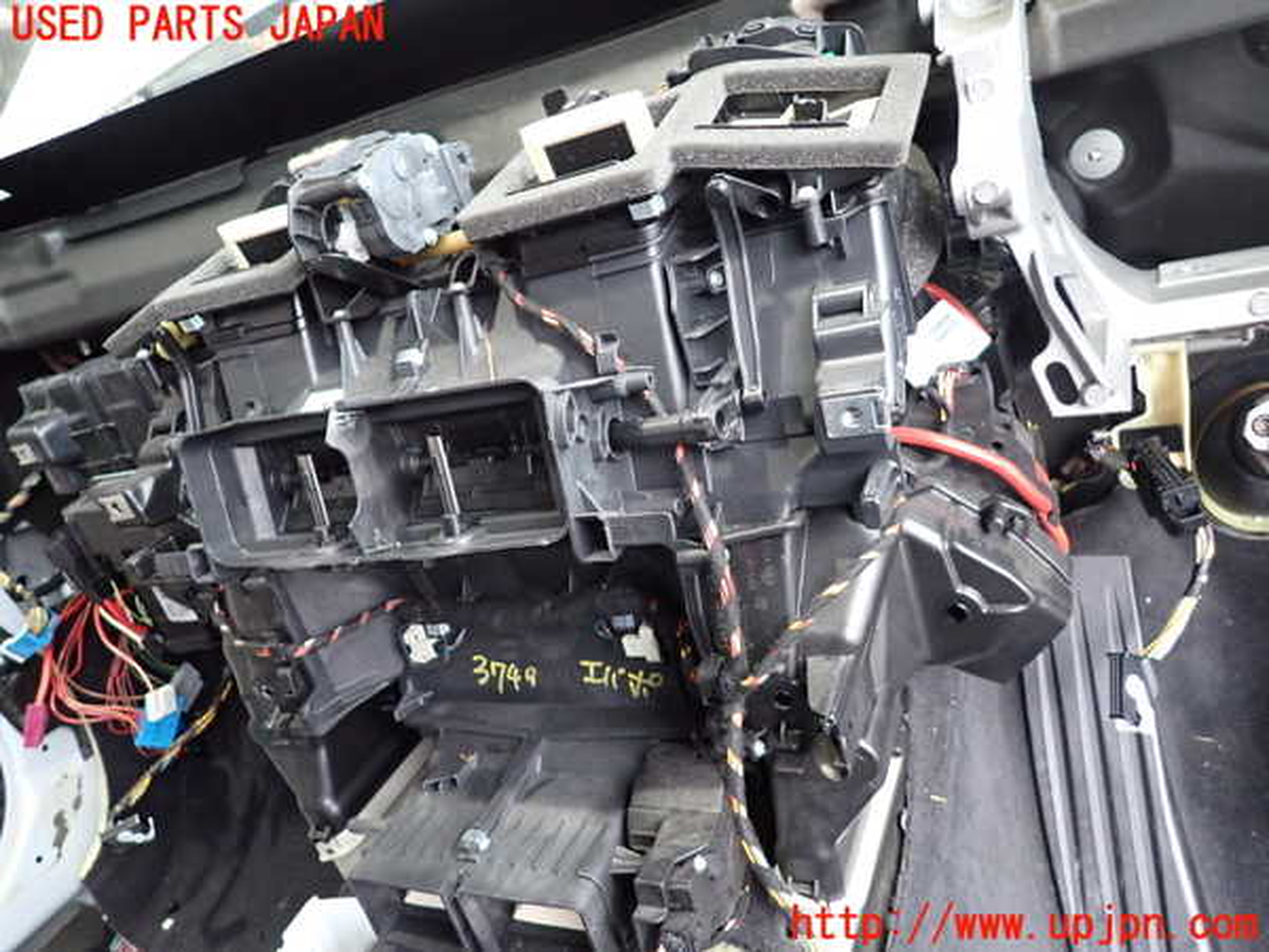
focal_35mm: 25
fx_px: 916
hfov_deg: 69.4
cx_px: 634
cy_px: 476
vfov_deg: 54.9
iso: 640
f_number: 2
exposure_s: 1/40
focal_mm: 4.5
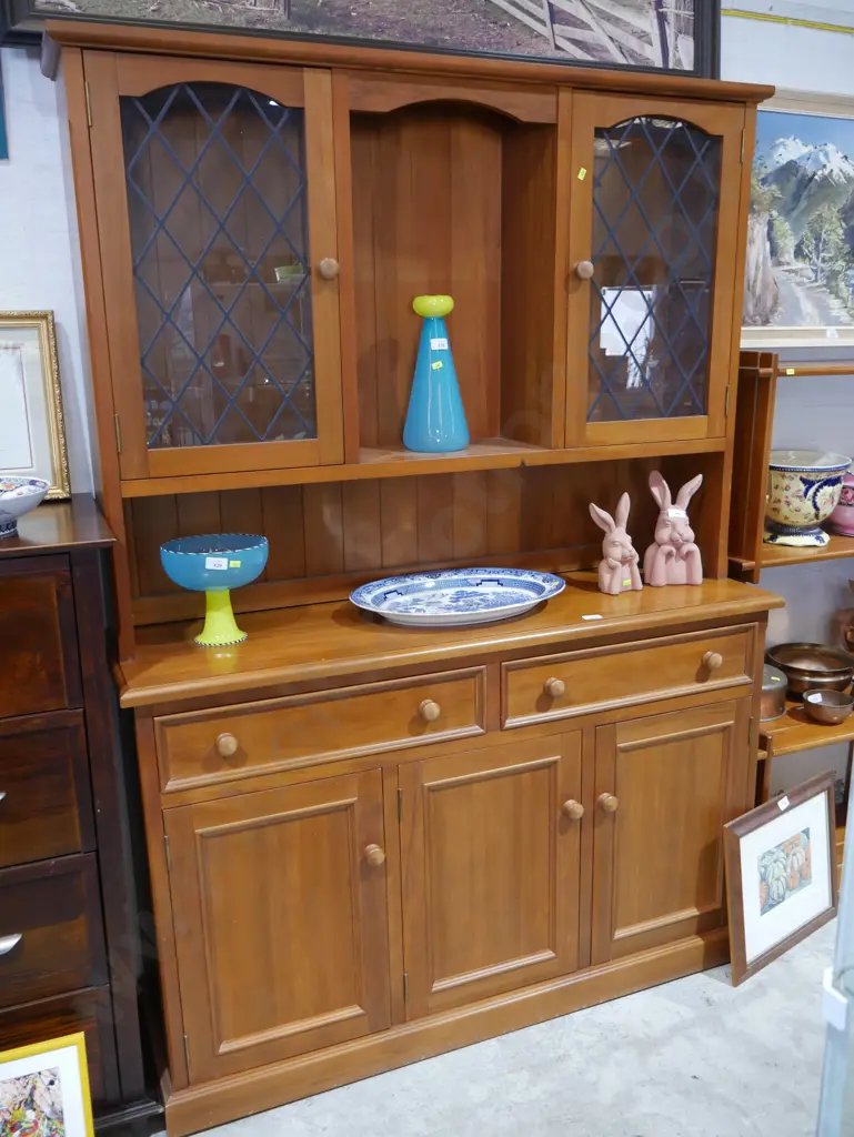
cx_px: 427
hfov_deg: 49.8
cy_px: 568
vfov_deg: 63.4
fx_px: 920
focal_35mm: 28
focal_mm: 14
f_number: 3.5
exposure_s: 1/60
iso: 640
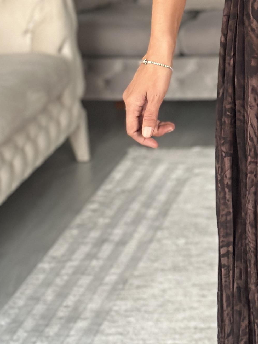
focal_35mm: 147
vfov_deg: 13.4
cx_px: 344
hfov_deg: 9.9
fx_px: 1462
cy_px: 217
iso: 400
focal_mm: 6.86
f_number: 1.78
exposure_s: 1/41
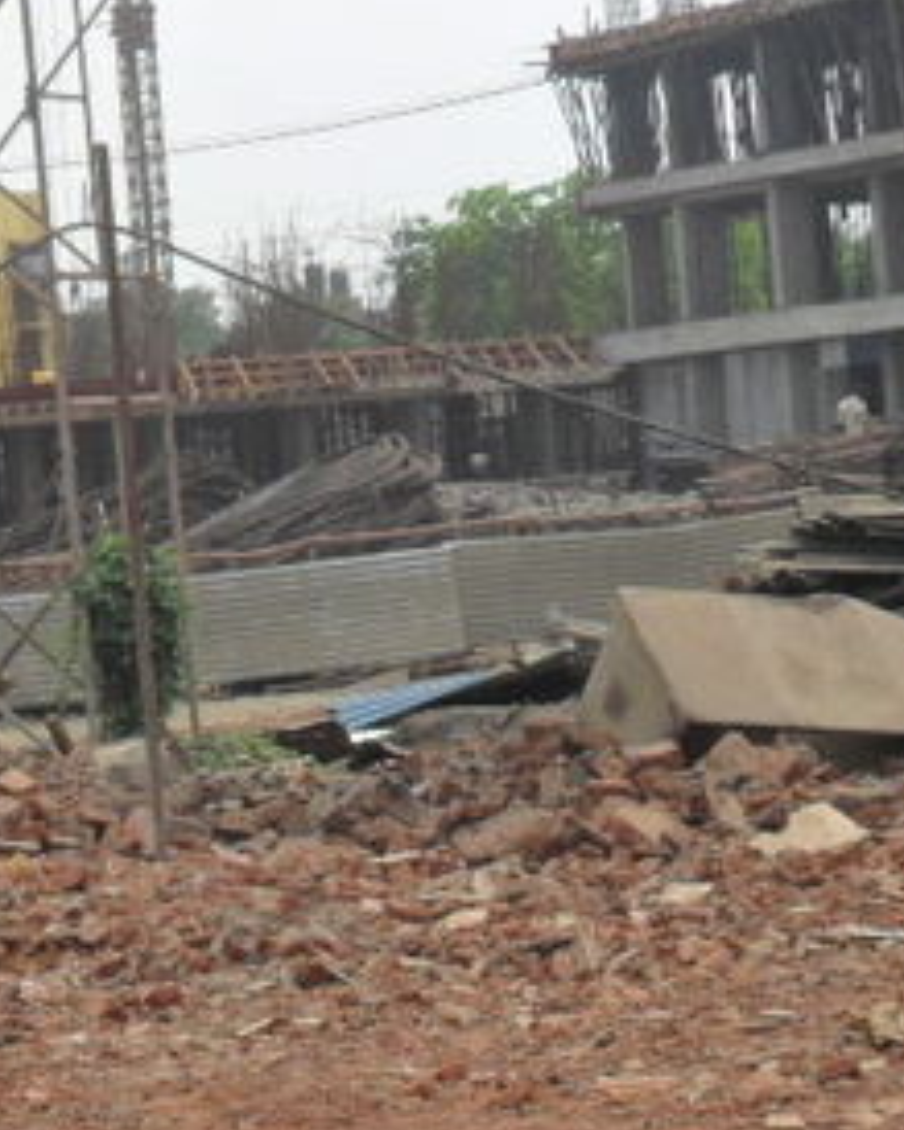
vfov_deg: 13.0
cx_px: 111
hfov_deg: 10.4
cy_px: 800
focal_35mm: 148
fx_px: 4952
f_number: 5
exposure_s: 1/500
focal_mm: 9.3
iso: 100
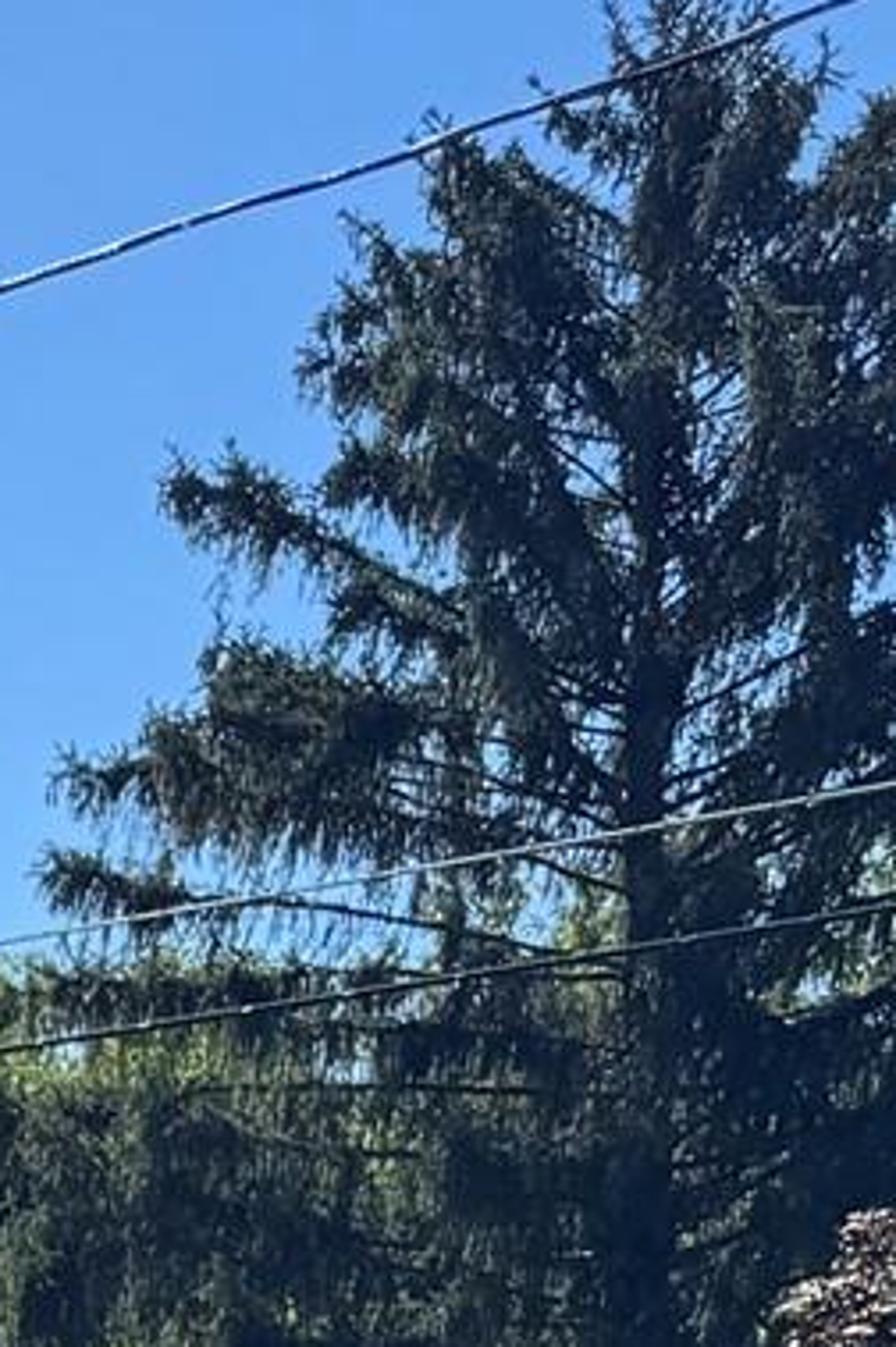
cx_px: -2489
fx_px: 5049
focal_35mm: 135
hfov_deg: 7.6
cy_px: 2331
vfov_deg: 13.8
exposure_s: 1/2959
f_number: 1.78
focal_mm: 6.76
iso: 80
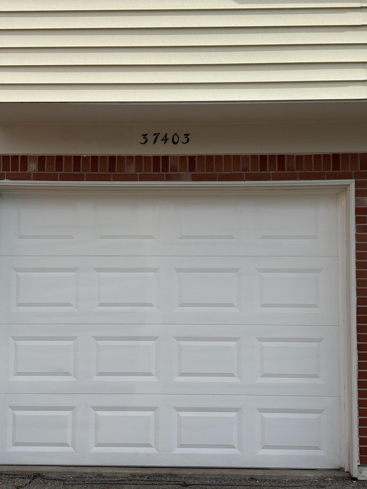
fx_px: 735
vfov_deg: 36.8
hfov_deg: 28.0
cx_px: 184
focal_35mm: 52
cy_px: 244
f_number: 1.6
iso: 40
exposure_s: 1/2545
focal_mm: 5.96
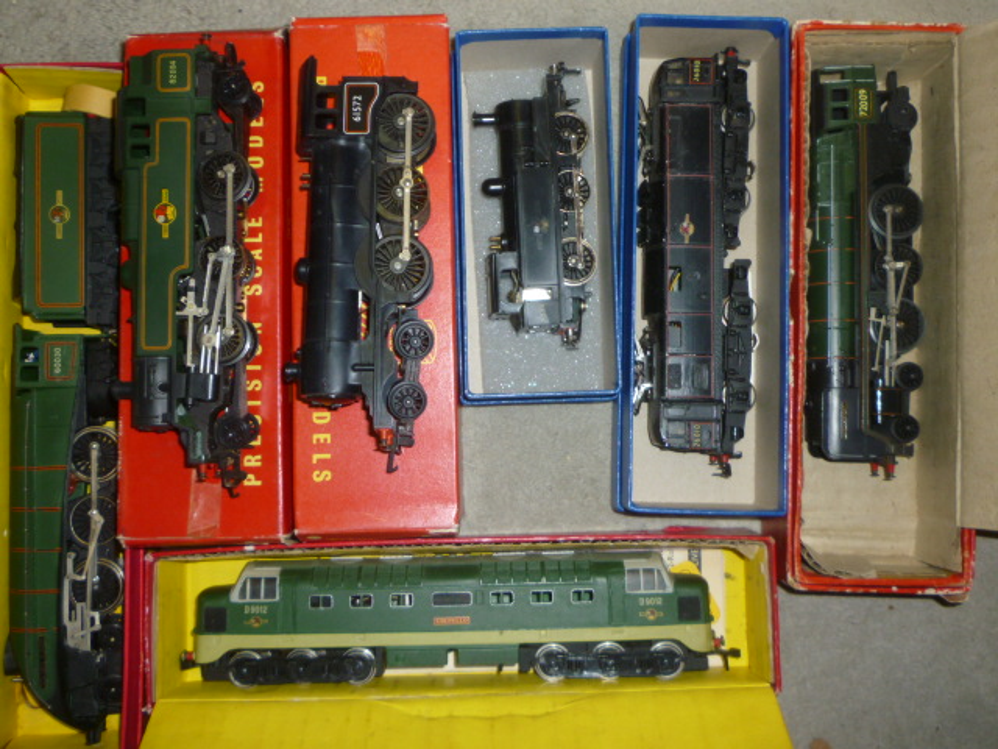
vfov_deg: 40.7
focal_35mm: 35
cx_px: 499
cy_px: 374
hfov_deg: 52.6
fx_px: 1009
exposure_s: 1/30
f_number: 3.3
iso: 100
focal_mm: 5.2
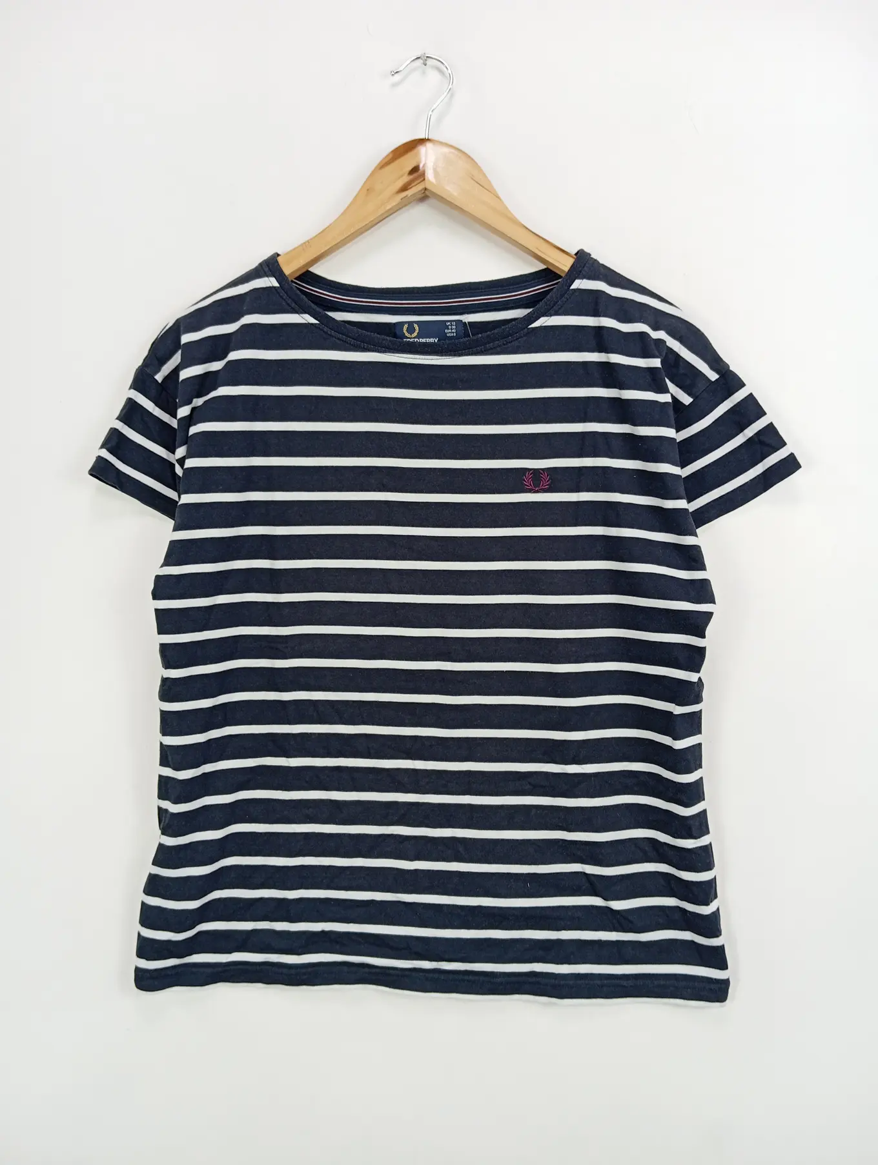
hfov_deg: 49.9
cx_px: 439
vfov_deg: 63.4
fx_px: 944
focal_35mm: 28
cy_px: 582
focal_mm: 4.22
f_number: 1.8
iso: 60
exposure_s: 1/50
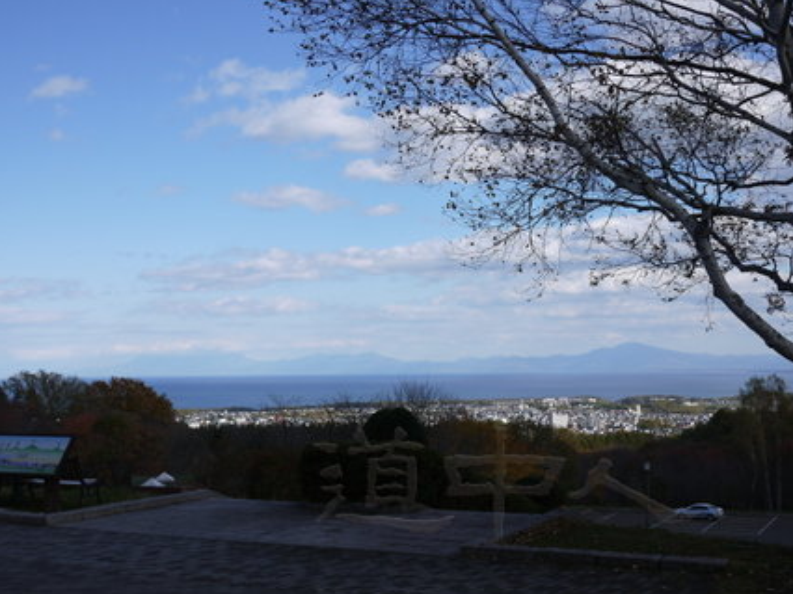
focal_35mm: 47
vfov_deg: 30.8
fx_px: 1076
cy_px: 327
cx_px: 428
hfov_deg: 40.4
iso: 100
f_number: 5
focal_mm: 20
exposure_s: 1/1000
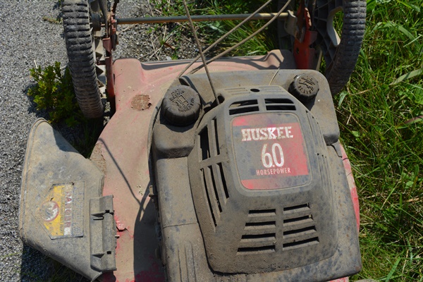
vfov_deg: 36.9
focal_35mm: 36
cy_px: 141
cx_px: 212
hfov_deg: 53.1
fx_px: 423
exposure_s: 1/250
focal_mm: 24
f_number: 8
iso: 100
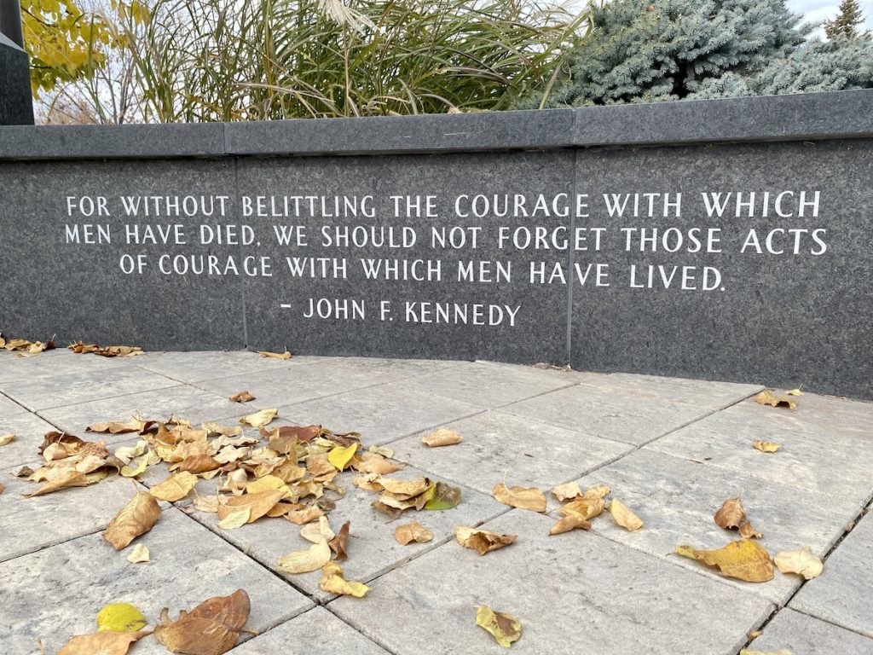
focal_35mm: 26
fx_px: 656
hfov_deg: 67.3
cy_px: 328
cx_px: 436
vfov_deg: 53.1
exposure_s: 1/772
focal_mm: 4.25
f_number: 1.8
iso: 32
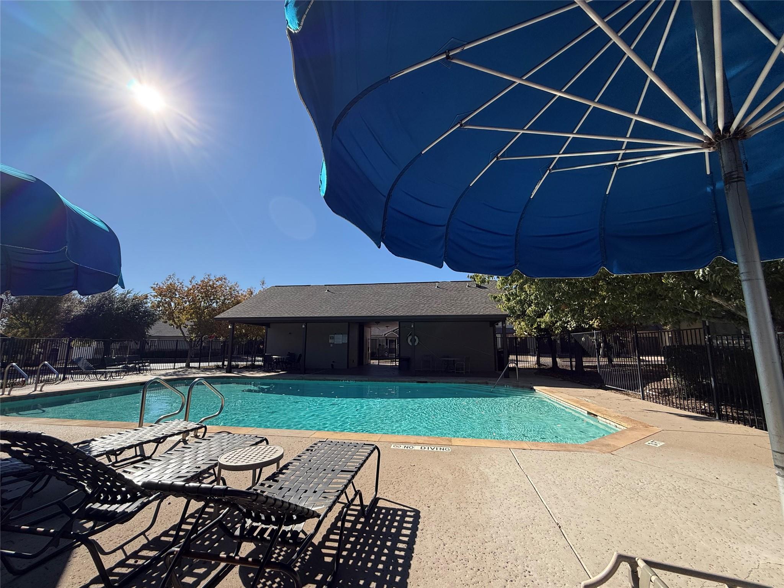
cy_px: 294
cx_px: 392
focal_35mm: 14
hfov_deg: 102.1
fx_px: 317
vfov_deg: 85.7
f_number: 2.2
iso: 50
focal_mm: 2.22
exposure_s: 1/2320
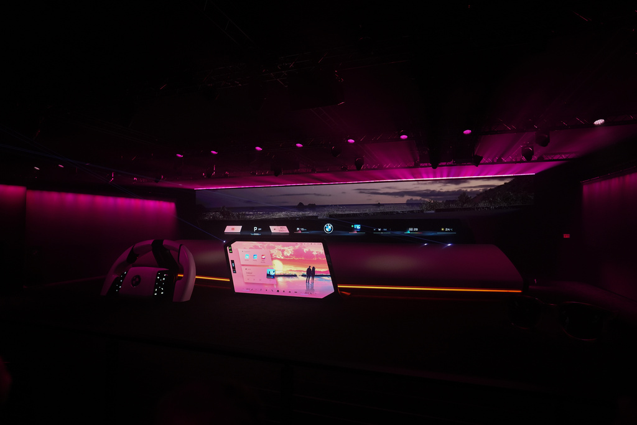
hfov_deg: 84.0
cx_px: 318
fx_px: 354
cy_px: 212
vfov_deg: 61.9
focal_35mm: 20
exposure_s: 1/200
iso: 1000
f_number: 2.8
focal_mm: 20
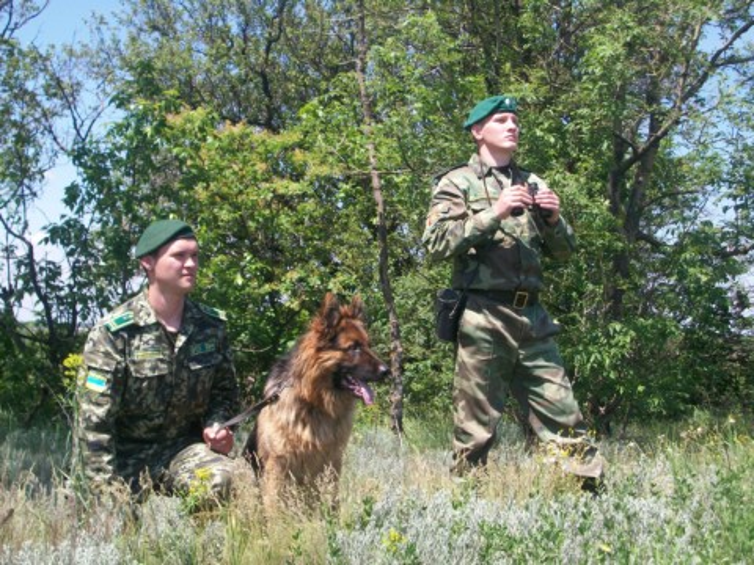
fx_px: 1176
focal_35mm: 54
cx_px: 377
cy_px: 282
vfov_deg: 27.0
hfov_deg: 35.5
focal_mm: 9.7
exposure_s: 1/320
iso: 80
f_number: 4
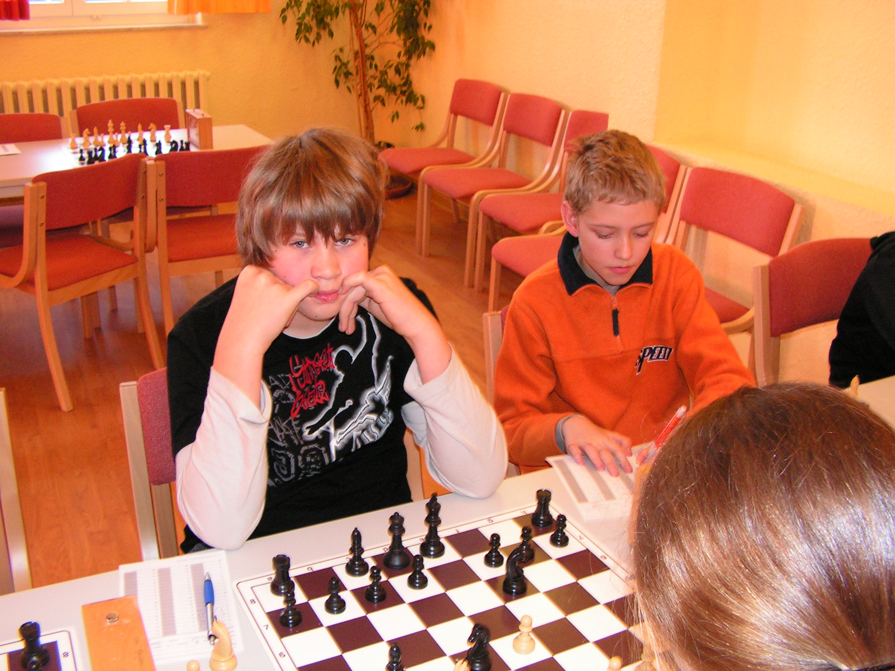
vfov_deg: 39.7
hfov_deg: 51.4
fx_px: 931
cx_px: 448
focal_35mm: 36
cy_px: 336
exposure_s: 1/40
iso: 200
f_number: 3.2
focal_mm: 6
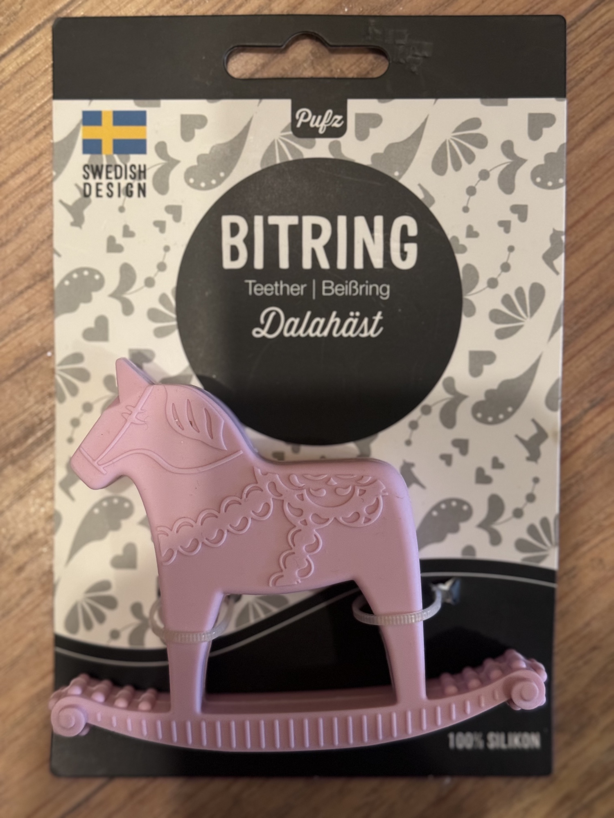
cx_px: 307
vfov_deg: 39.7
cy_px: 409
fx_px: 1135
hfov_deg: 30.3
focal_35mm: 48
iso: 400
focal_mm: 6.76
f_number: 1.78
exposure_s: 1/30
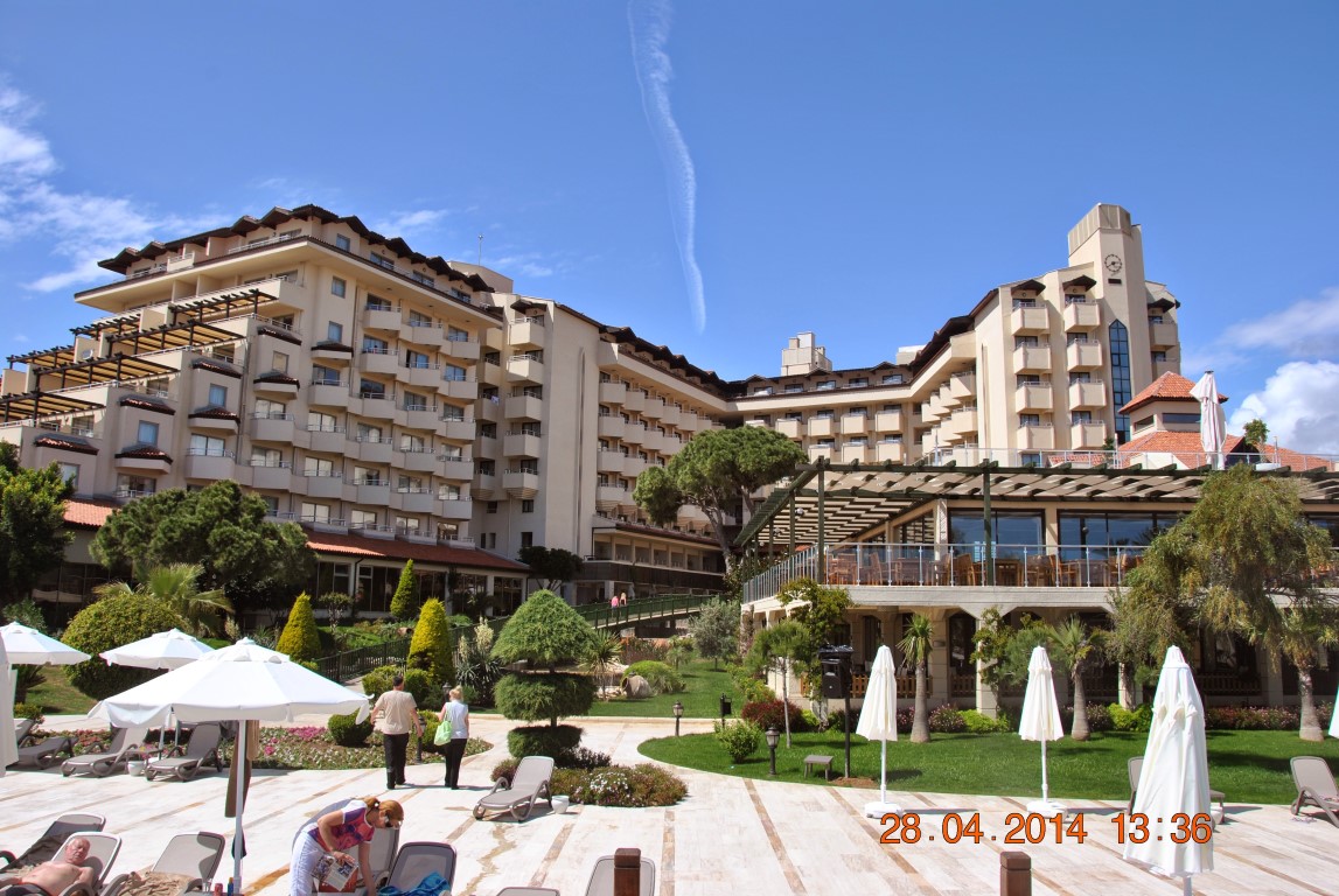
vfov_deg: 48.1
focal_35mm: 27
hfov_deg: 67.3
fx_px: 1006
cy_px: 448
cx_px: 670
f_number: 9
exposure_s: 1/320
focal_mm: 18
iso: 100
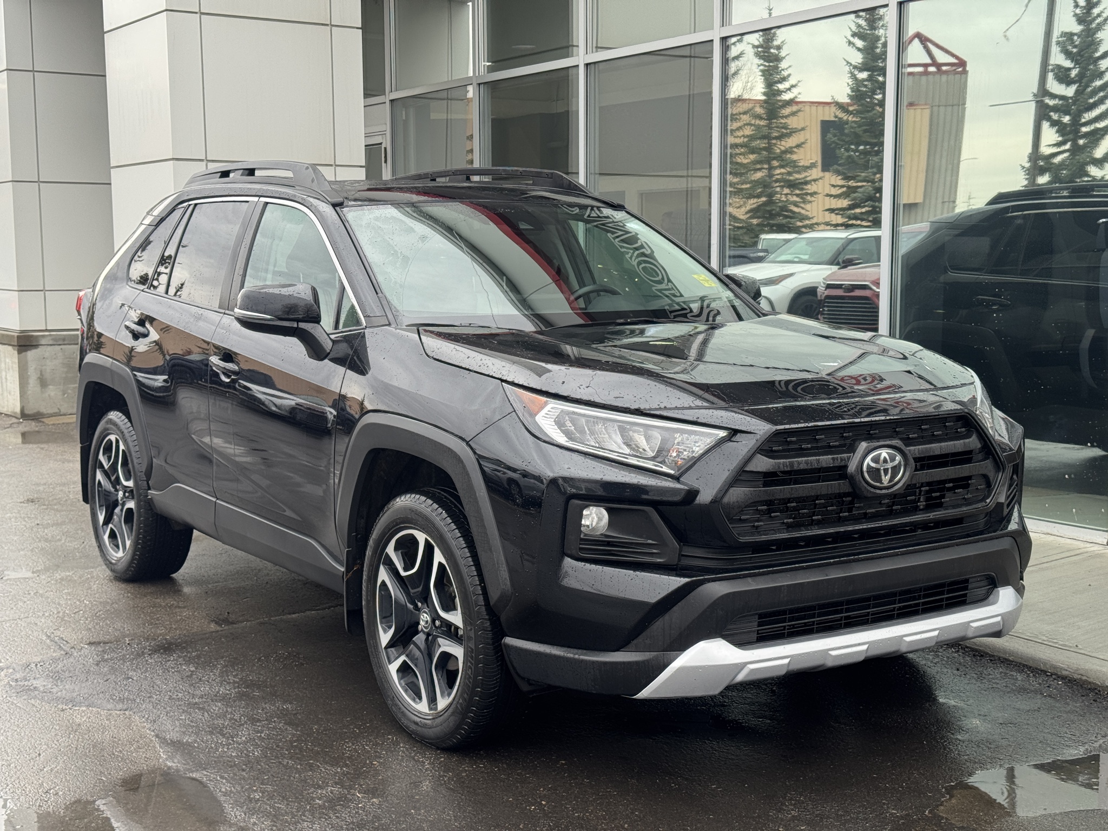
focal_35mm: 48
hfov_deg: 39.7
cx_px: 554
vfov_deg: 30.3
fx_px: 1536
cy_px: 416
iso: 64
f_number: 1.78
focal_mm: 6.76
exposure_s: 1/247
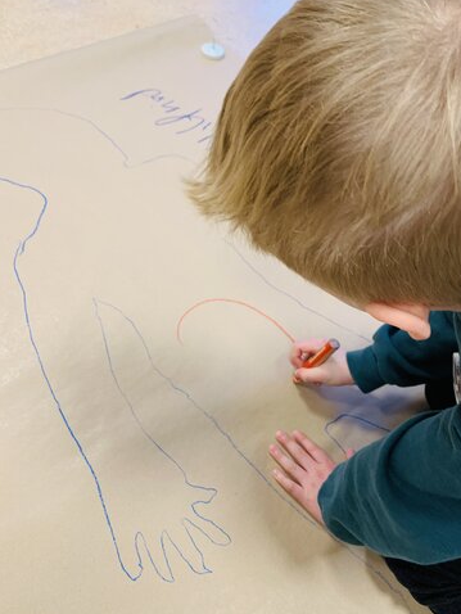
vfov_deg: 61.6
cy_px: 329
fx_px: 514
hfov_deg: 48.2
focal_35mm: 29
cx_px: 214
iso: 80
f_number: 1.8
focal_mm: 4.25
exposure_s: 1/50
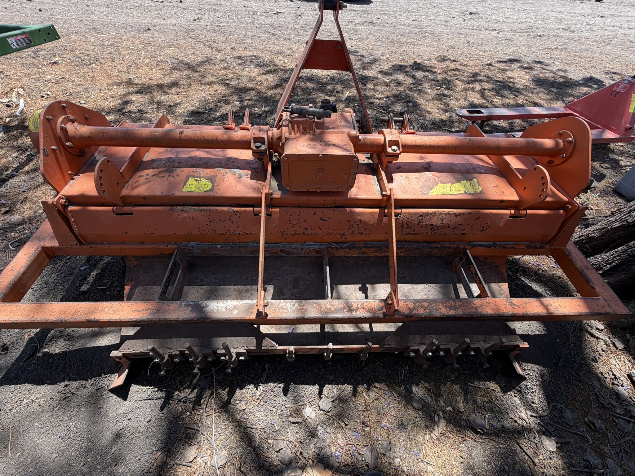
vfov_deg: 85.7
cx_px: 318
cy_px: 238
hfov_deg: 102.1
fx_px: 257
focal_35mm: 14
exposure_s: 1/502
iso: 64
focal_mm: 2.22
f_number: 2.2
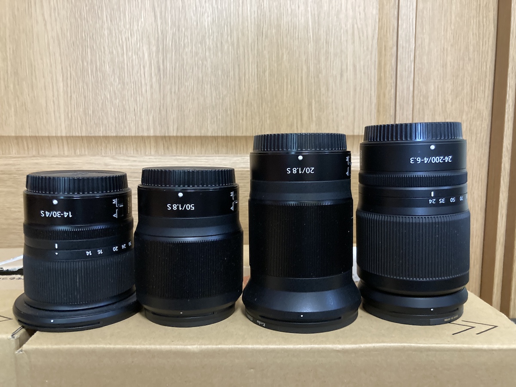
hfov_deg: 63.4
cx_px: 258
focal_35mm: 28
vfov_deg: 49.7
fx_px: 417
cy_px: 194
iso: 640
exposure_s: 1/30
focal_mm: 3.99
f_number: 1.8
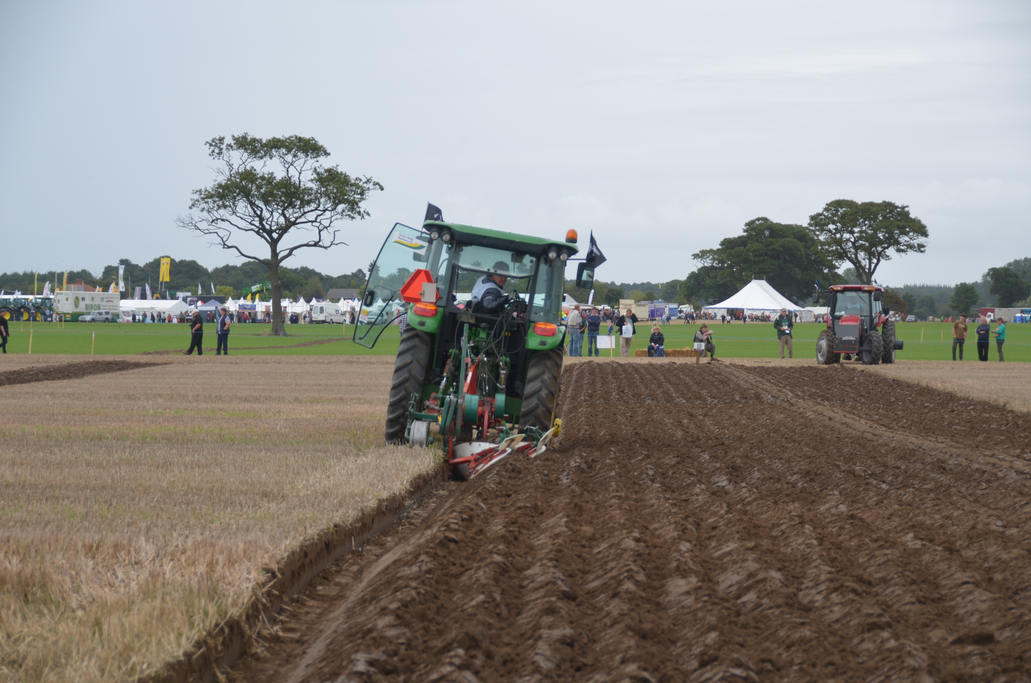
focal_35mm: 98
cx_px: 516
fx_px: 2787
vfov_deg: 14.0
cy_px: 342
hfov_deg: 21.0
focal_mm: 65
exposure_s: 1/200
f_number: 5
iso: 100
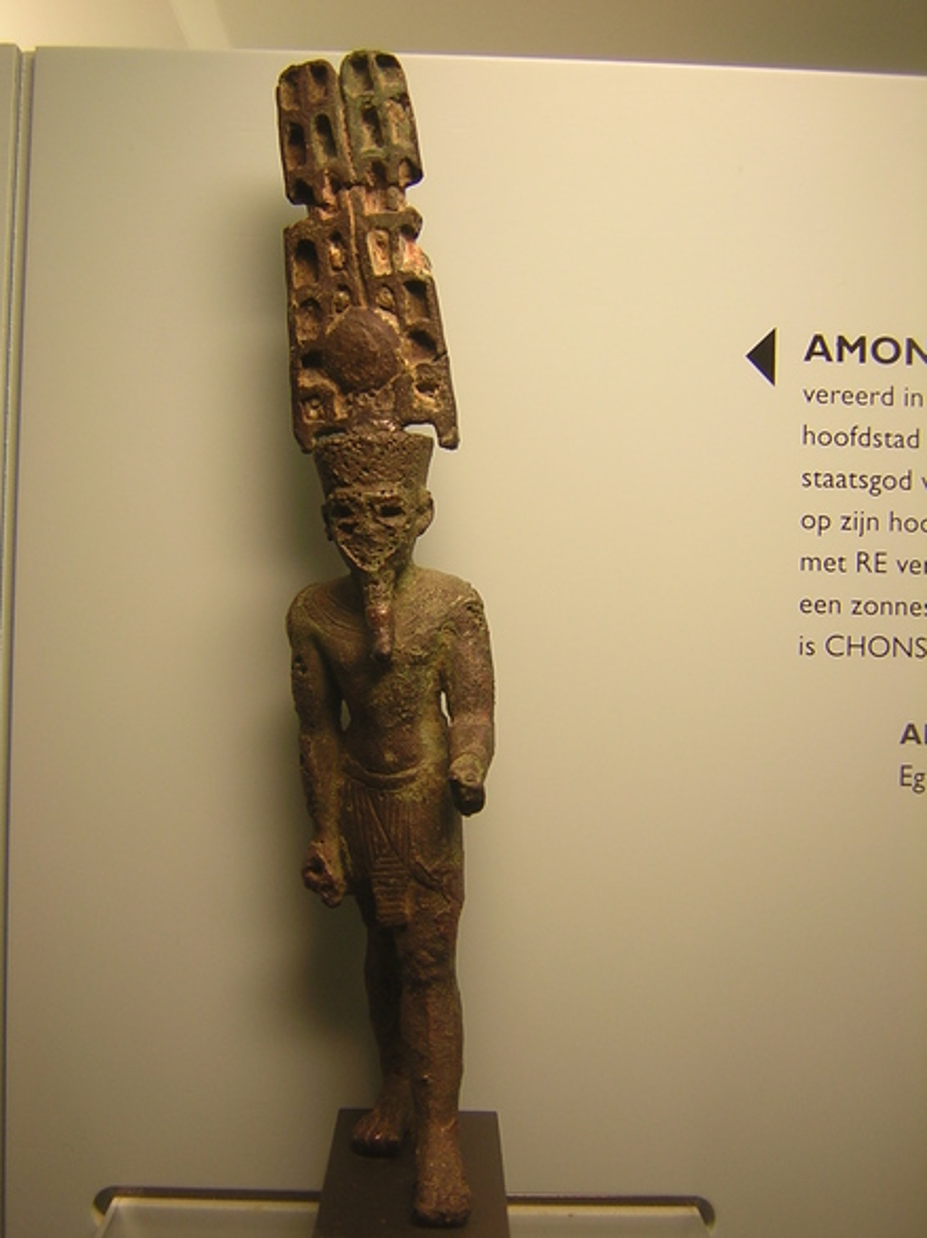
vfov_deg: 51.4
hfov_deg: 39.6
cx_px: 464
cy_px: 619
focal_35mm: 36
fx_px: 1286
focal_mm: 4.7
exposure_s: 1/8.1
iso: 100
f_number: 2.6
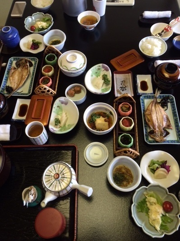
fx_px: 208
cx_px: 90
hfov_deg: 46.7
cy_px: 120
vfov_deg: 60.0
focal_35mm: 30
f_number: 2.2
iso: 64
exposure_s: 1/30
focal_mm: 4.12
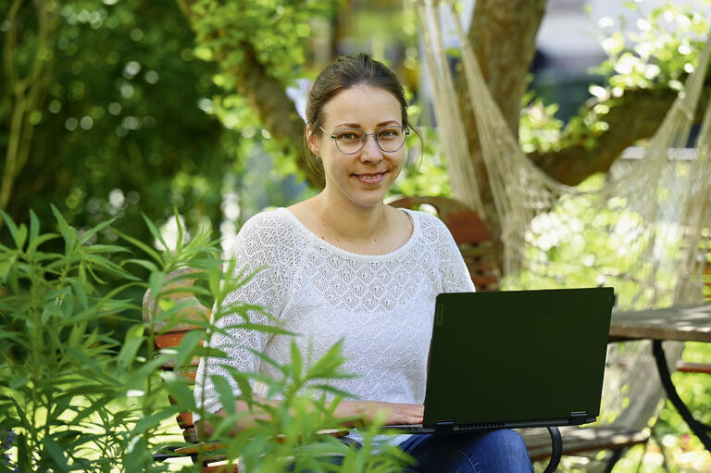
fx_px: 2566
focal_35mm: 130
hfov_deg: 15.8
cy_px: 236
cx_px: 356
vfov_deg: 10.5
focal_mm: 130
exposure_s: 1/320
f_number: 4
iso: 280
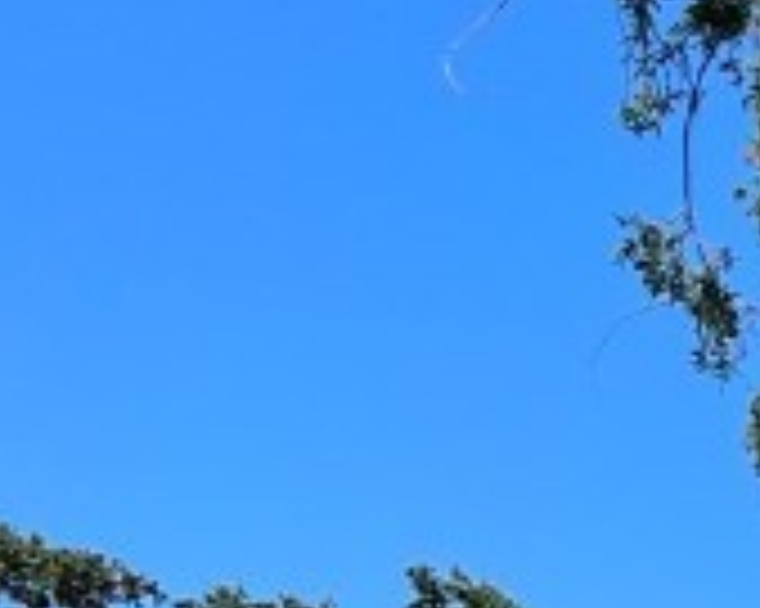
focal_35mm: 154
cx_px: 2006
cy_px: 1576
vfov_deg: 8.8
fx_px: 3462
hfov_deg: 10.3
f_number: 1.5
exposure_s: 1/4274
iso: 50
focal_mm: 5.7
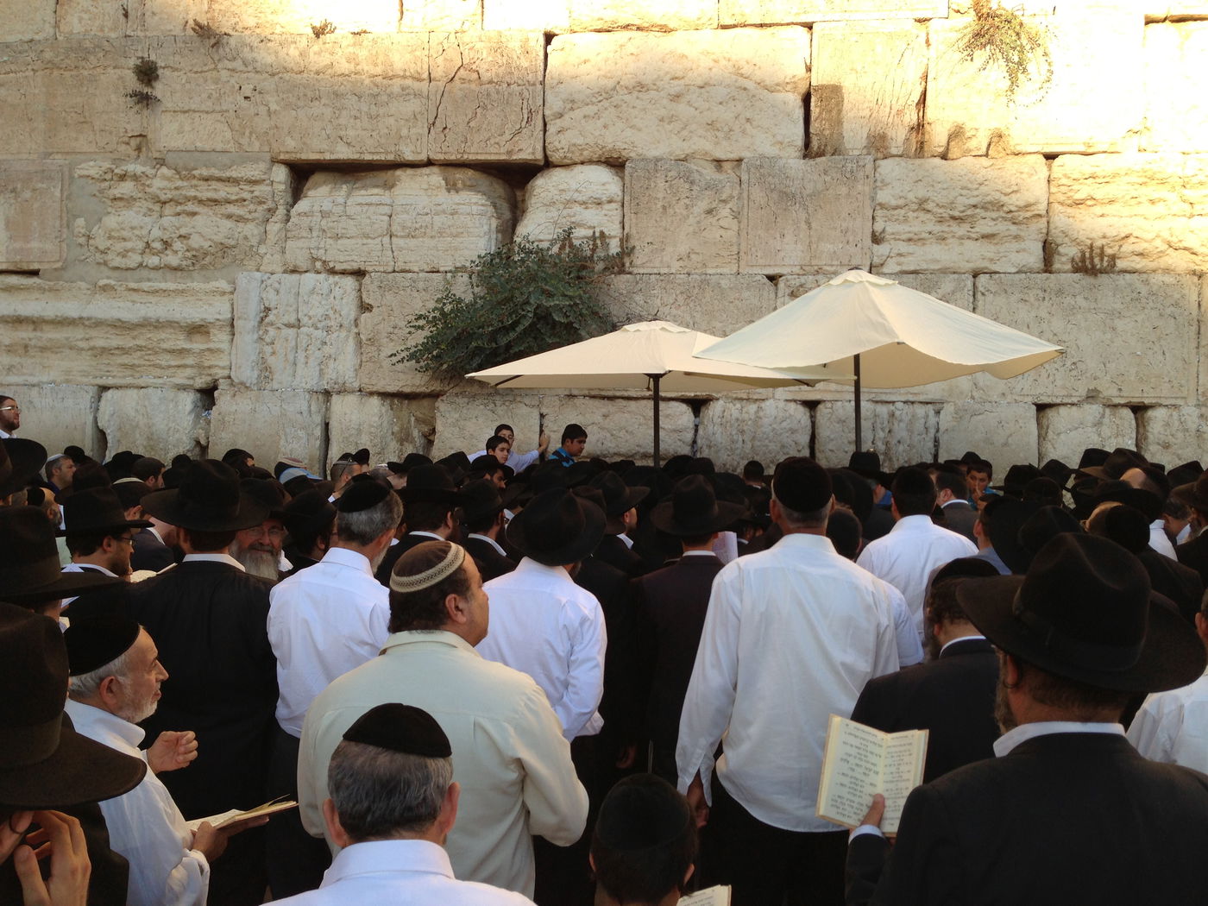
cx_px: 604
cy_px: 453
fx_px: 1152
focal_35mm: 33
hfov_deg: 55.4
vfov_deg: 42.9
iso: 50
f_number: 2.4
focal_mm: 4.13
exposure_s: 1/361
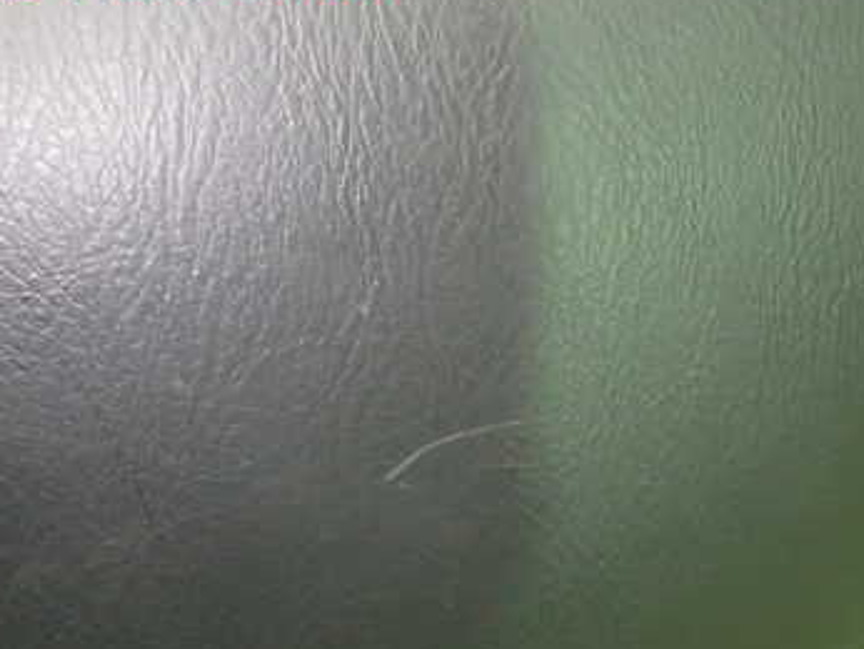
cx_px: 669
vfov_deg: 27.6
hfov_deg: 35.8
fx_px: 1299
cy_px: 507
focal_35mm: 52
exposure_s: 1/30
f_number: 2.3
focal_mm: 5.4
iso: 500
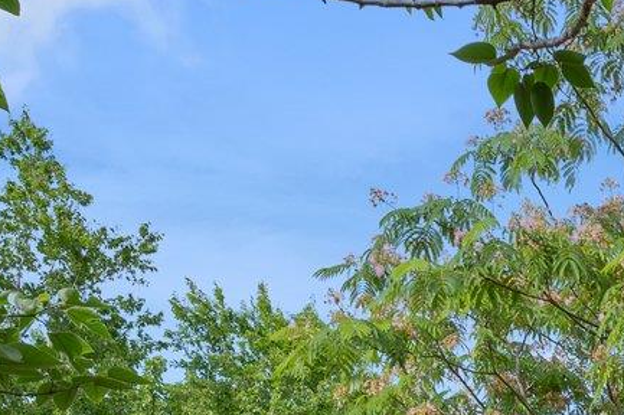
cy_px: 738
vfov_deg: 16.3
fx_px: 1230
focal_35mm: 71
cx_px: 883
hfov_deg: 23.8
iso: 100
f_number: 8
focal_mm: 15
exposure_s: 1/250
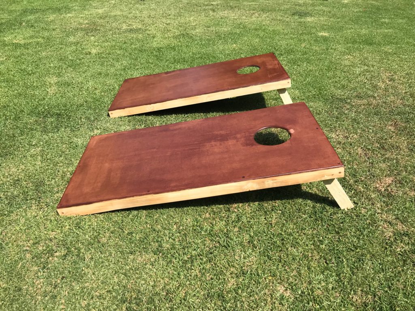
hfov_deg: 63.4
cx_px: 208
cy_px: 156
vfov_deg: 49.7
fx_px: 336
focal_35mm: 28
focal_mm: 3.99
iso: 20
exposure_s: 1/1842
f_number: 1.8
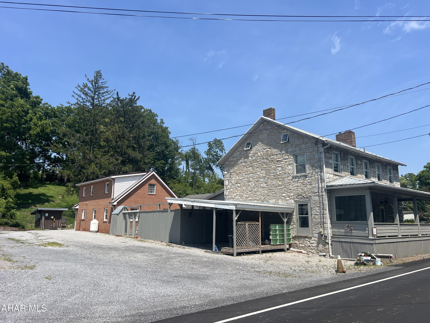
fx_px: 323
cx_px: 215
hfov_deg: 67.3
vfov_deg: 53.1
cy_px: 162
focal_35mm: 26
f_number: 1.5
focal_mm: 5.7
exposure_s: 1/3831
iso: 50
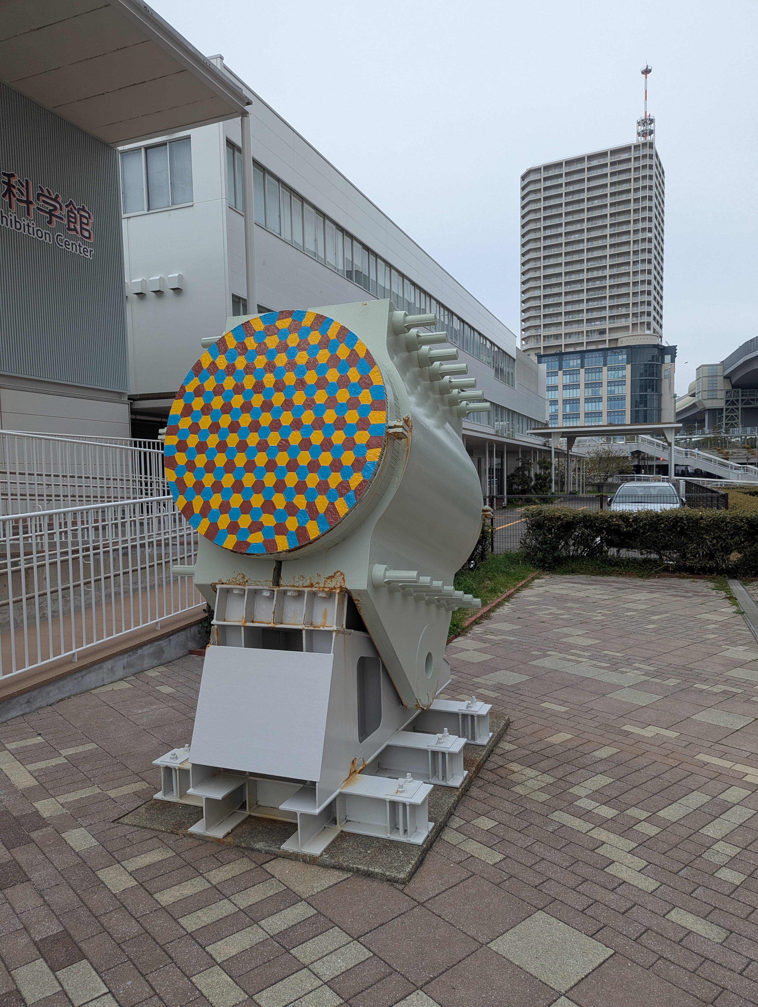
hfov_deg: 56.9
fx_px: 699
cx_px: 379
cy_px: 504
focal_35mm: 24
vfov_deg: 71.5
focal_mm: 6.81
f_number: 1.85
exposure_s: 1/1179
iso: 47
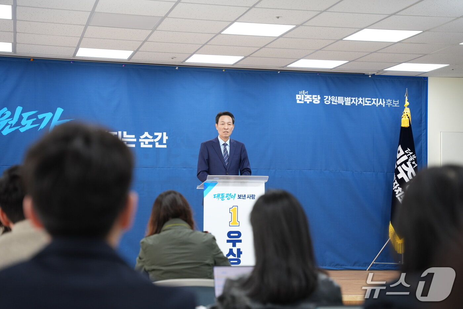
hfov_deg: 28.8
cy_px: 154
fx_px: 900
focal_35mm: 70
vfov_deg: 19.5
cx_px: 232
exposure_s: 1/250
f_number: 3.2
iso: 500
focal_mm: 70
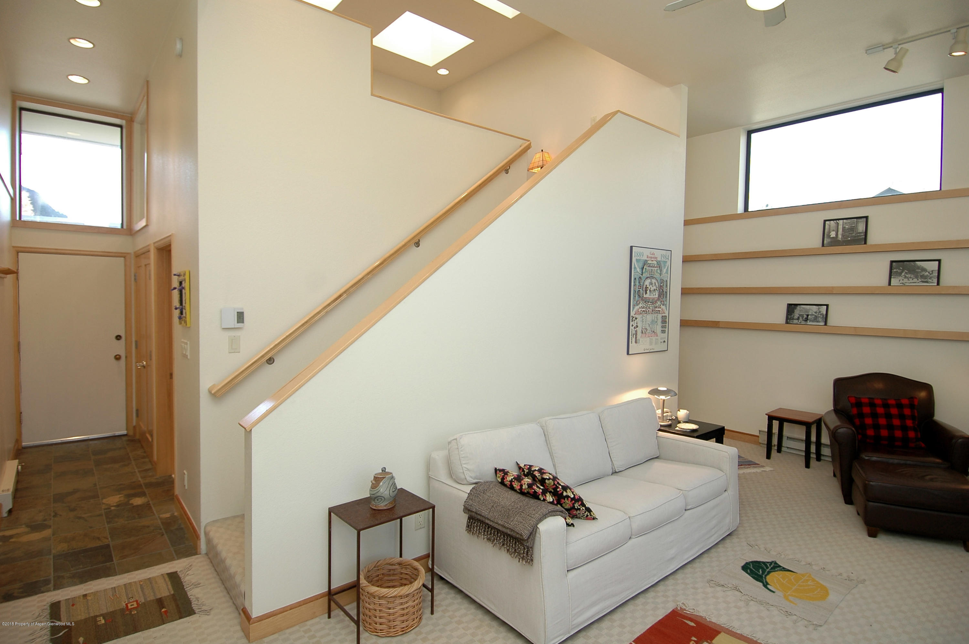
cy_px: 322
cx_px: 484
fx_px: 484
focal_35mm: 18
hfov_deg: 90.1
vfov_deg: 67.3
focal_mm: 12
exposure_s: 1/60
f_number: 4
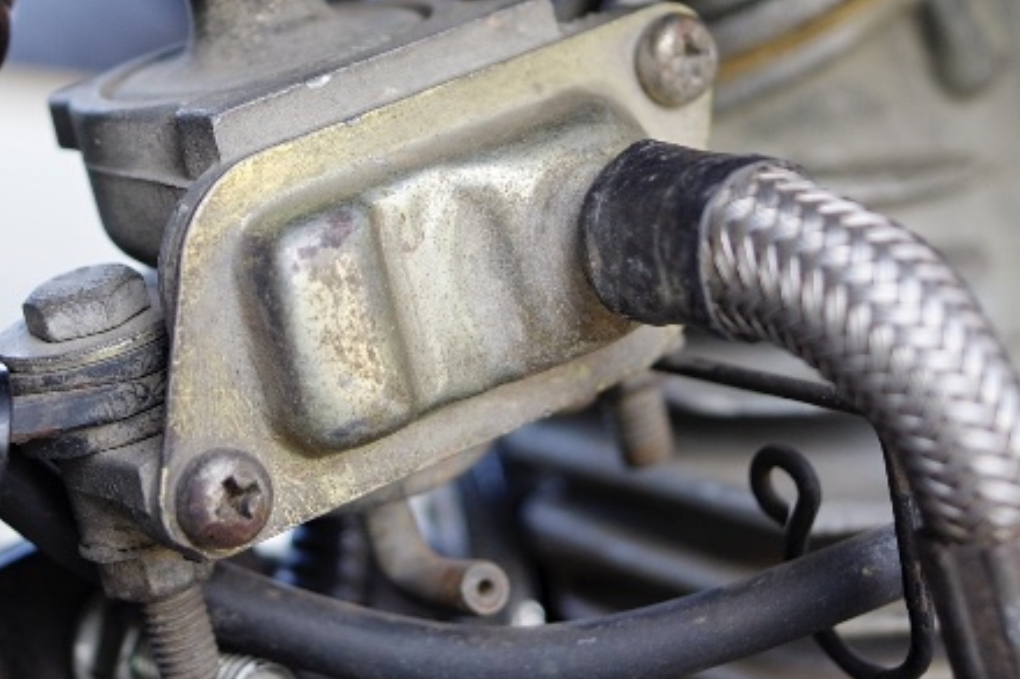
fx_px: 3087
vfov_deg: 12.5
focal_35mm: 109
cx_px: 380
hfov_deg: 18.7
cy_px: 234
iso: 400
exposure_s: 1/250
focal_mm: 40
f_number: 4
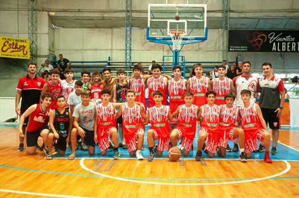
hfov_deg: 49.6
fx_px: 323
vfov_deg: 34.1
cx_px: 150
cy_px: 99
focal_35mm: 39
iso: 3200
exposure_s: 1/250
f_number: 4.2
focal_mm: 26
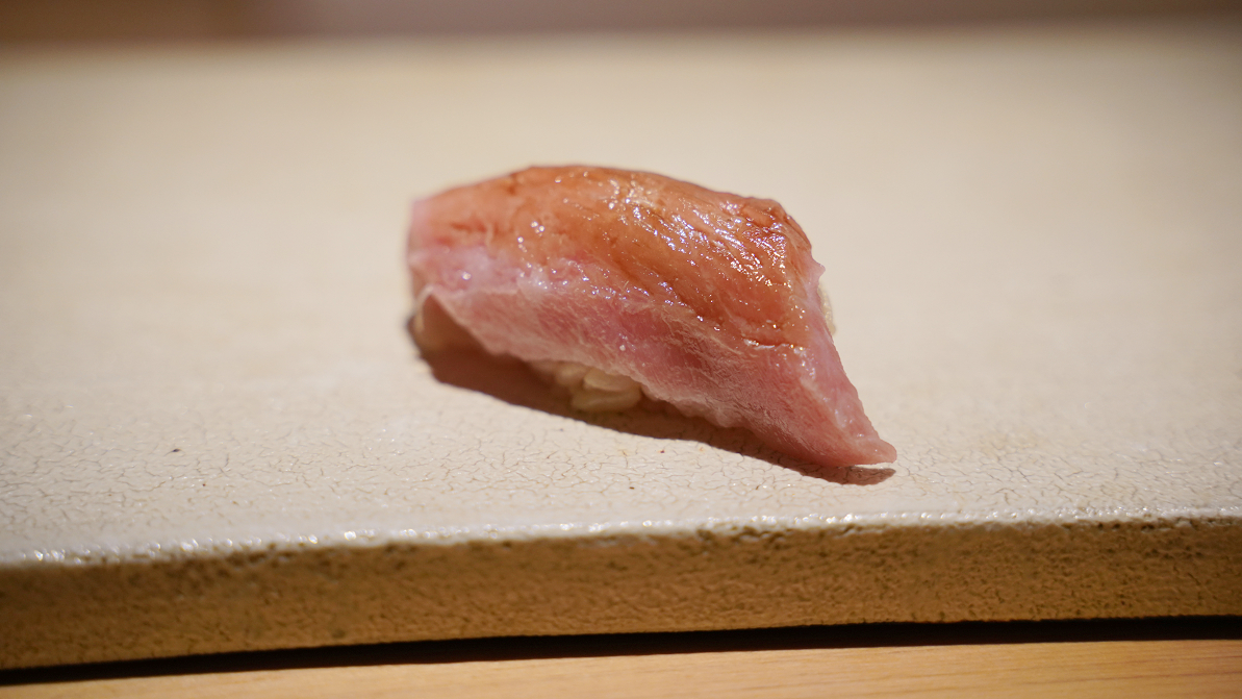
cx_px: 624
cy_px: 284
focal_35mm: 79
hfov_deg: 26.9
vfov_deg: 15.3
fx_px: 2602
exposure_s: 1/80
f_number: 4
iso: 1000
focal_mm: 75
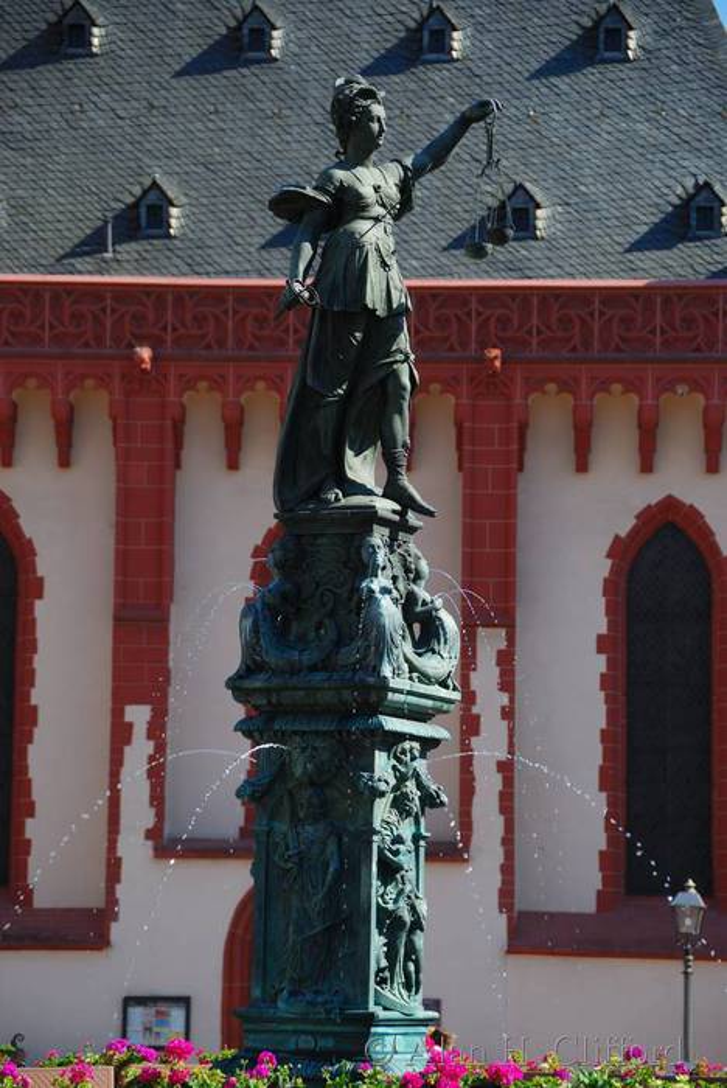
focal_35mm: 135
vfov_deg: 15.2
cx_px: 364
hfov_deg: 10.2
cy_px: 544
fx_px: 4081
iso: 140
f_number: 5.3
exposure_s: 1/400
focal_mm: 90
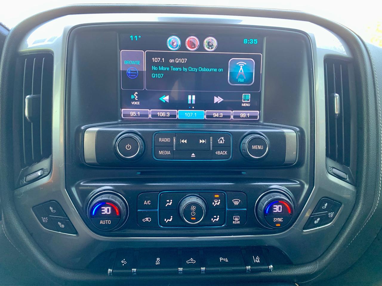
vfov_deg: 53.1
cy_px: 143
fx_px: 287
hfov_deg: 67.3
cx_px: 191
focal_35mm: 26
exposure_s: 1/67
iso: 100
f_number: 1.8
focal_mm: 4.25
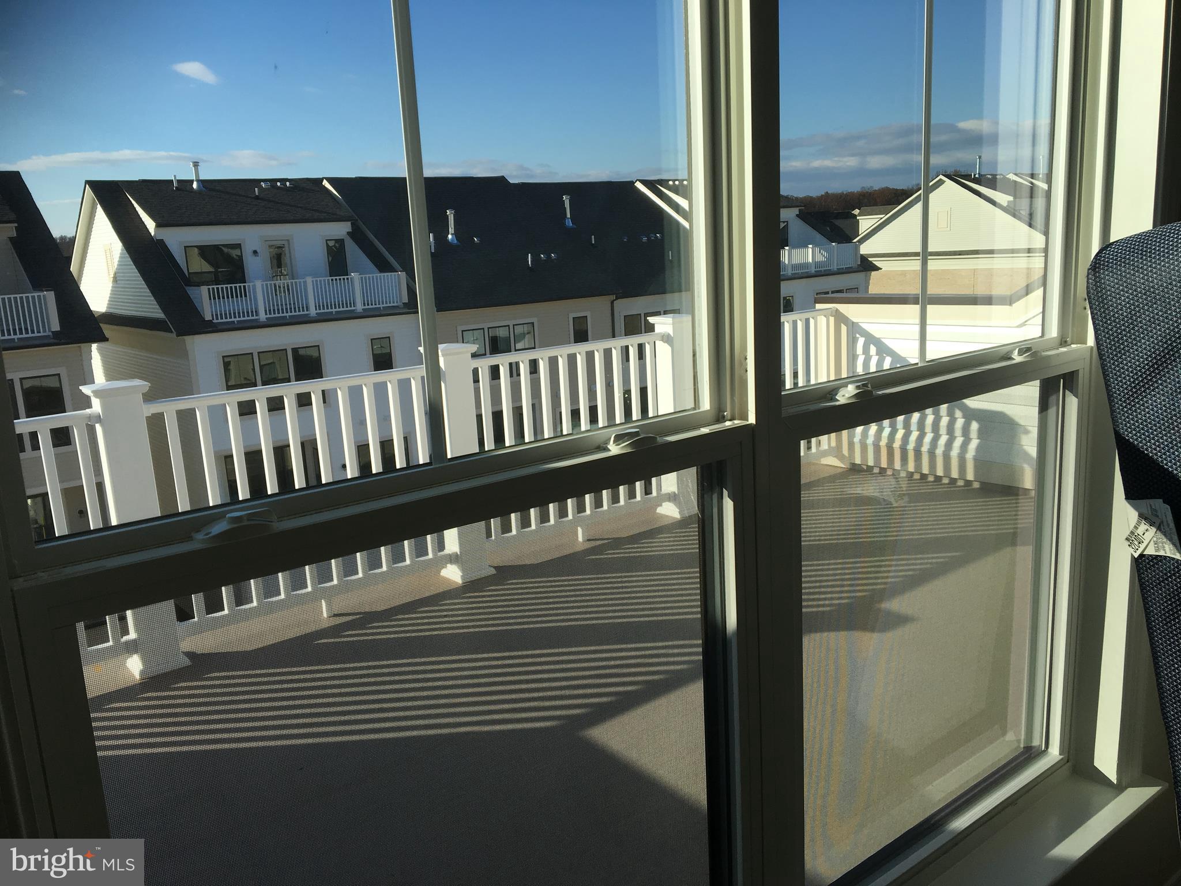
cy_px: 443
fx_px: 989
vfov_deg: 48.2
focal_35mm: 29
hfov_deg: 61.7
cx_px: 590
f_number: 2.2
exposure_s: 1/1451
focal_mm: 4.15
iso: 25
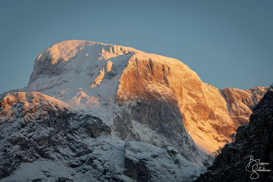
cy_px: 91
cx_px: 136
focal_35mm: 183
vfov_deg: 7.5
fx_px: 1388
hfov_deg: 11.2
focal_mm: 122
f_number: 4
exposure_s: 1/400
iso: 125
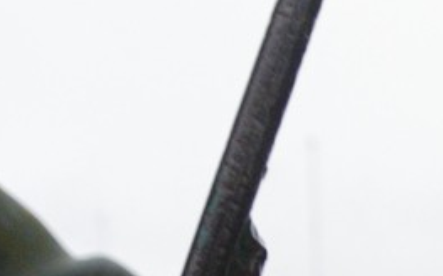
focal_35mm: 149
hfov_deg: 10.9
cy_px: 809
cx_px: 1204
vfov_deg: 7.7
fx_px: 1798
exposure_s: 1/200
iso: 1600
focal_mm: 24
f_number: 5.6
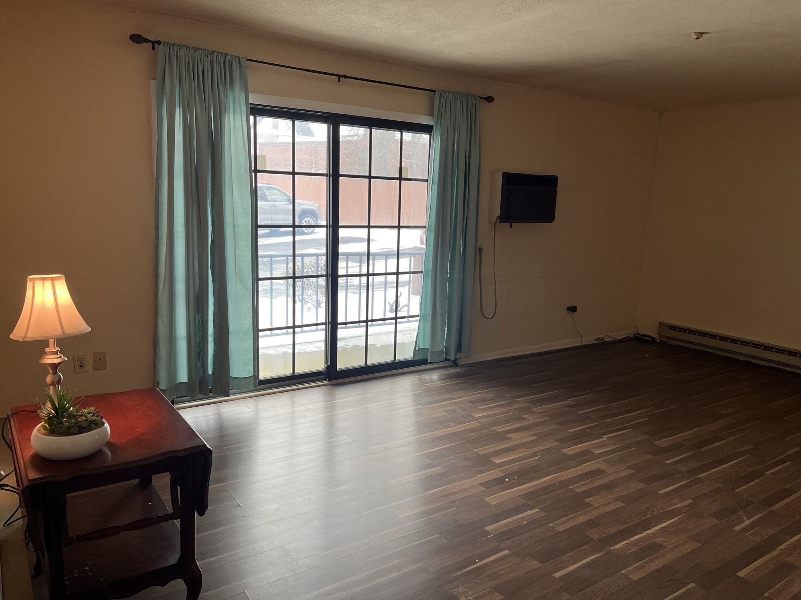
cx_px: 400
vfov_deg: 53.1
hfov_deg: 67.3
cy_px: 300
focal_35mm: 26
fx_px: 602
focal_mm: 5.1
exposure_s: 1/120
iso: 100
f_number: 1.6
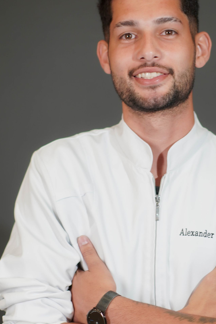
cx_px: 152
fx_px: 1134
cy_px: 183
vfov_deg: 16.3
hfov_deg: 10.9
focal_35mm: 126
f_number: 1.4
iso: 125
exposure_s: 1/125
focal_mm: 56
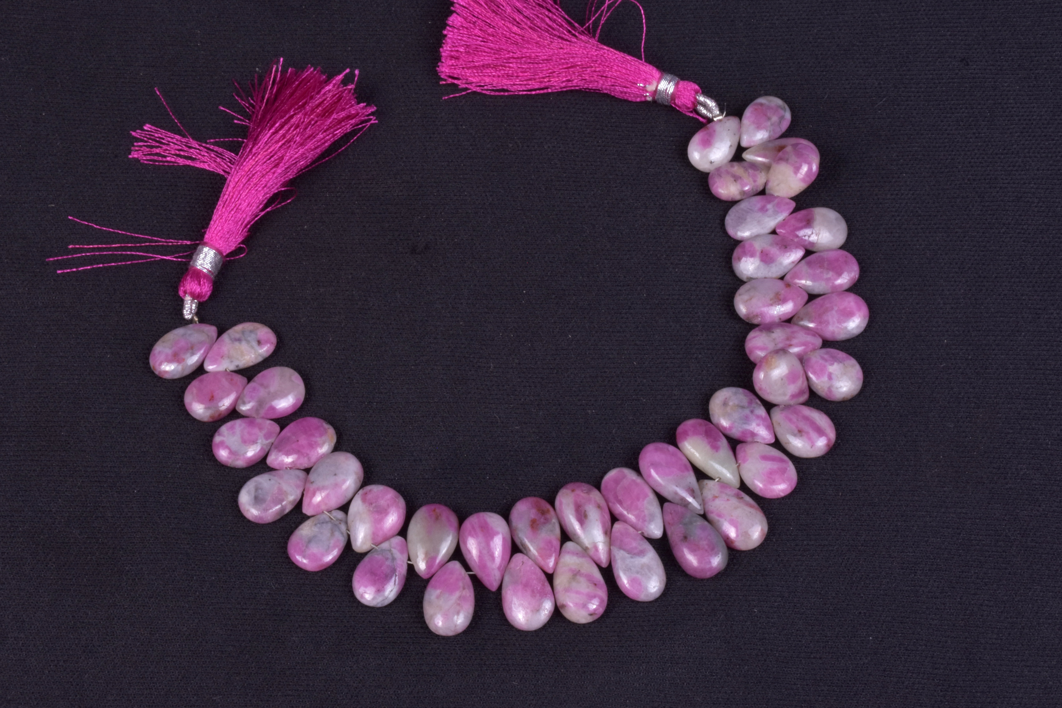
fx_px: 2212
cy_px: 354
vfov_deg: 18.2
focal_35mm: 75
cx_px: 531
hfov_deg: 27.0
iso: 200
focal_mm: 50
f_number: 32
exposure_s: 1/125
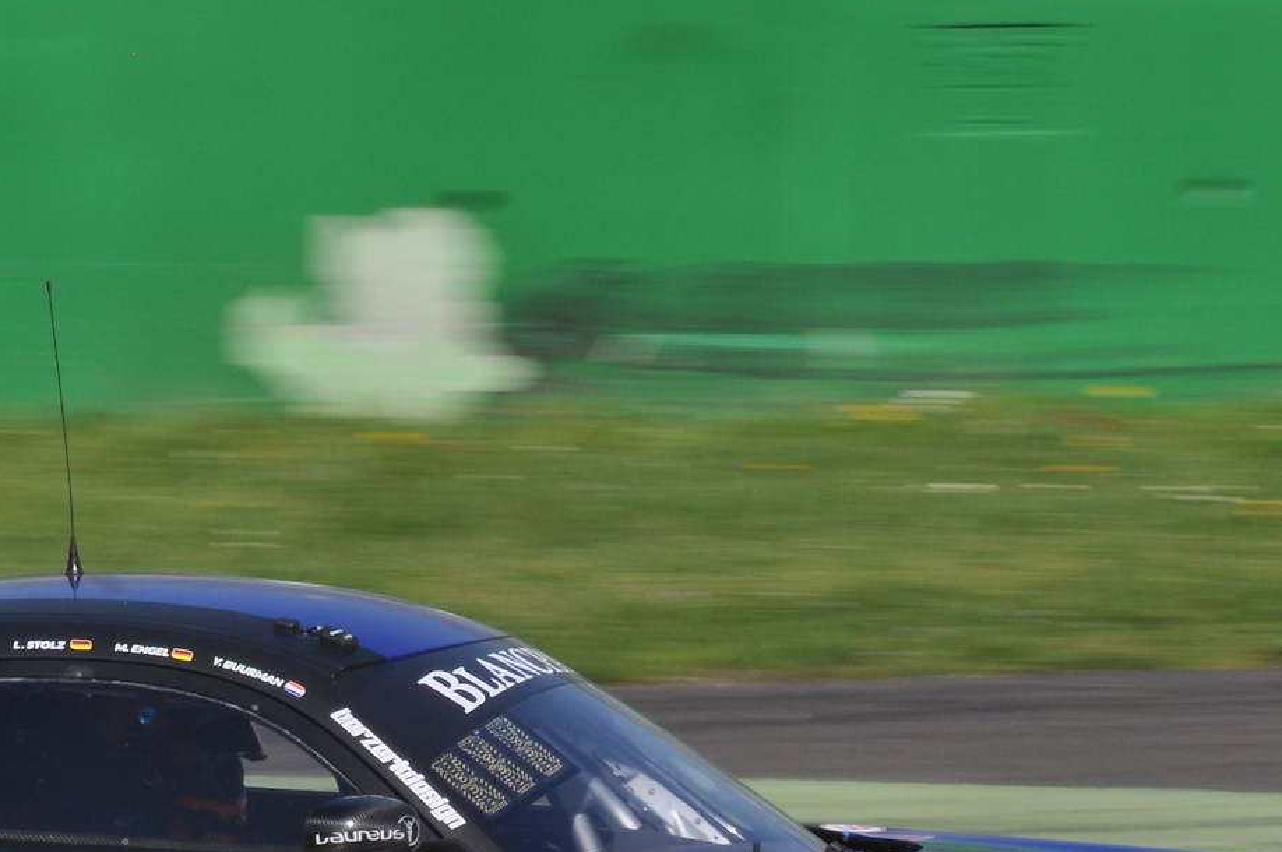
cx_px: 441
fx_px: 37671
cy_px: 719
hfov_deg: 1.9
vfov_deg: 1.3
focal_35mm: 1059
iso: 200
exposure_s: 1/160
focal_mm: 270
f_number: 20
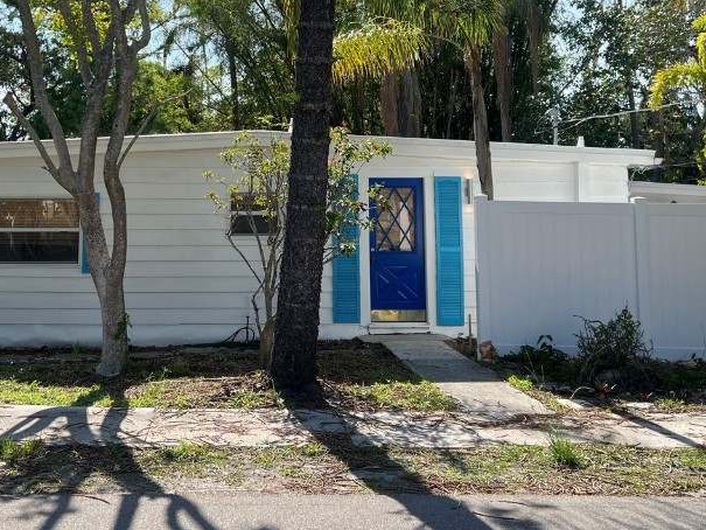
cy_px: 139
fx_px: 898
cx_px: 258
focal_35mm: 44
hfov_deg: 42.6
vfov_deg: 32.3
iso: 50
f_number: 1.5
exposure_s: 1/2208
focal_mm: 5.7
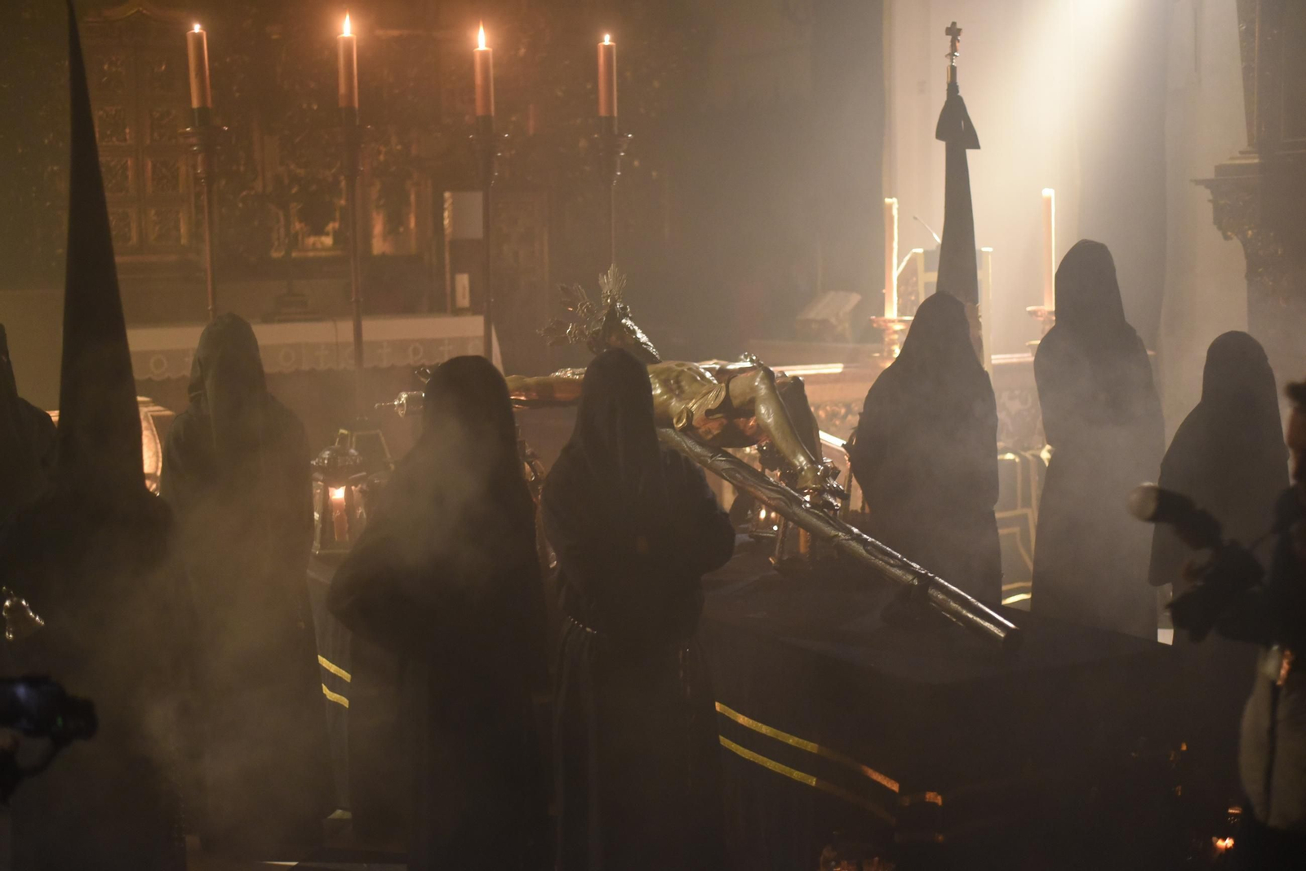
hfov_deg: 39.6
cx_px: 653
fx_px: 1814
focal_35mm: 50
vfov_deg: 27.0
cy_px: 436
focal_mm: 50
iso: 4000
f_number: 1.8
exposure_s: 1/50
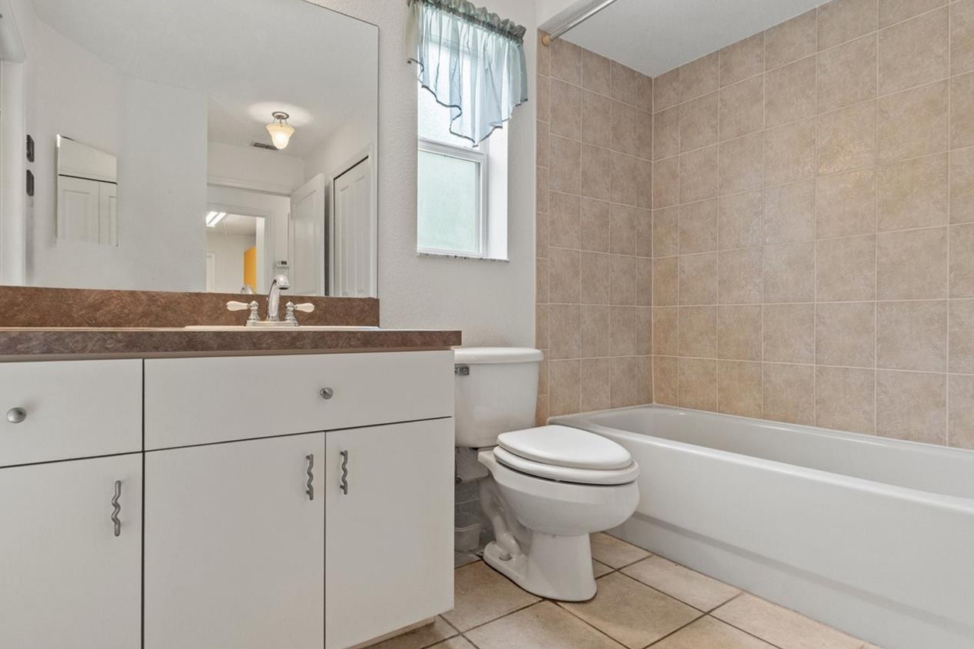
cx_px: 456
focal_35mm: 19
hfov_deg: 86.8
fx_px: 514
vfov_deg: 64.6
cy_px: 328
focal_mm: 10
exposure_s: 1/6
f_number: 7.1
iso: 400
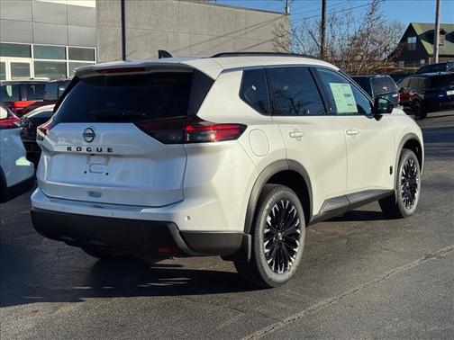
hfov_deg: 39.7
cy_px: 170
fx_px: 630
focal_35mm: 48
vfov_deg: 30.3
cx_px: 227
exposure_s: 1/6410
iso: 64
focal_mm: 6.76
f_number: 1.78
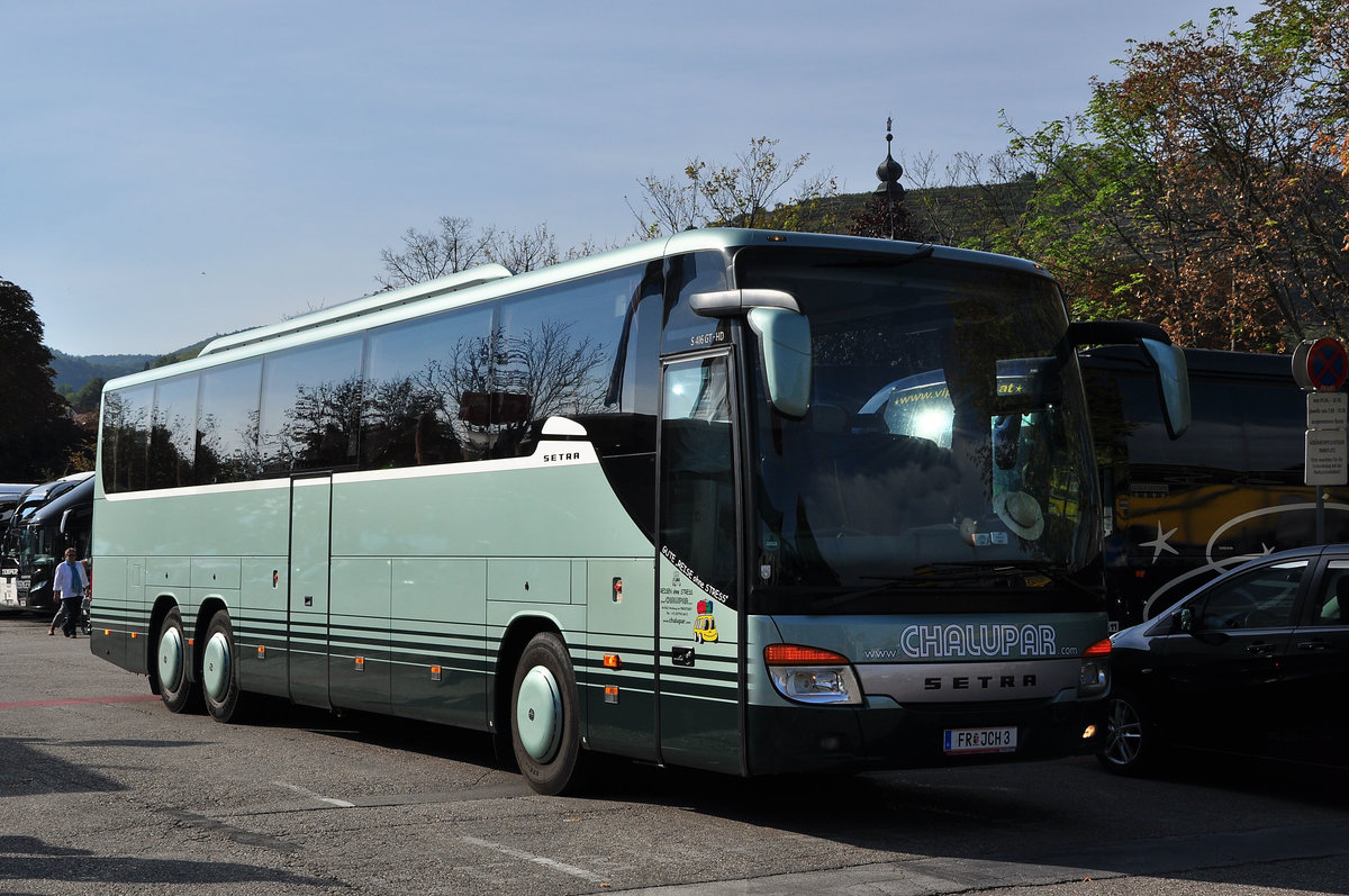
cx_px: 674
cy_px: 448
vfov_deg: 26.4
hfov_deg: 38.9
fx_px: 1909
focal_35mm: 51
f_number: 11
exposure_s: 1/500
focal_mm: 34
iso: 200
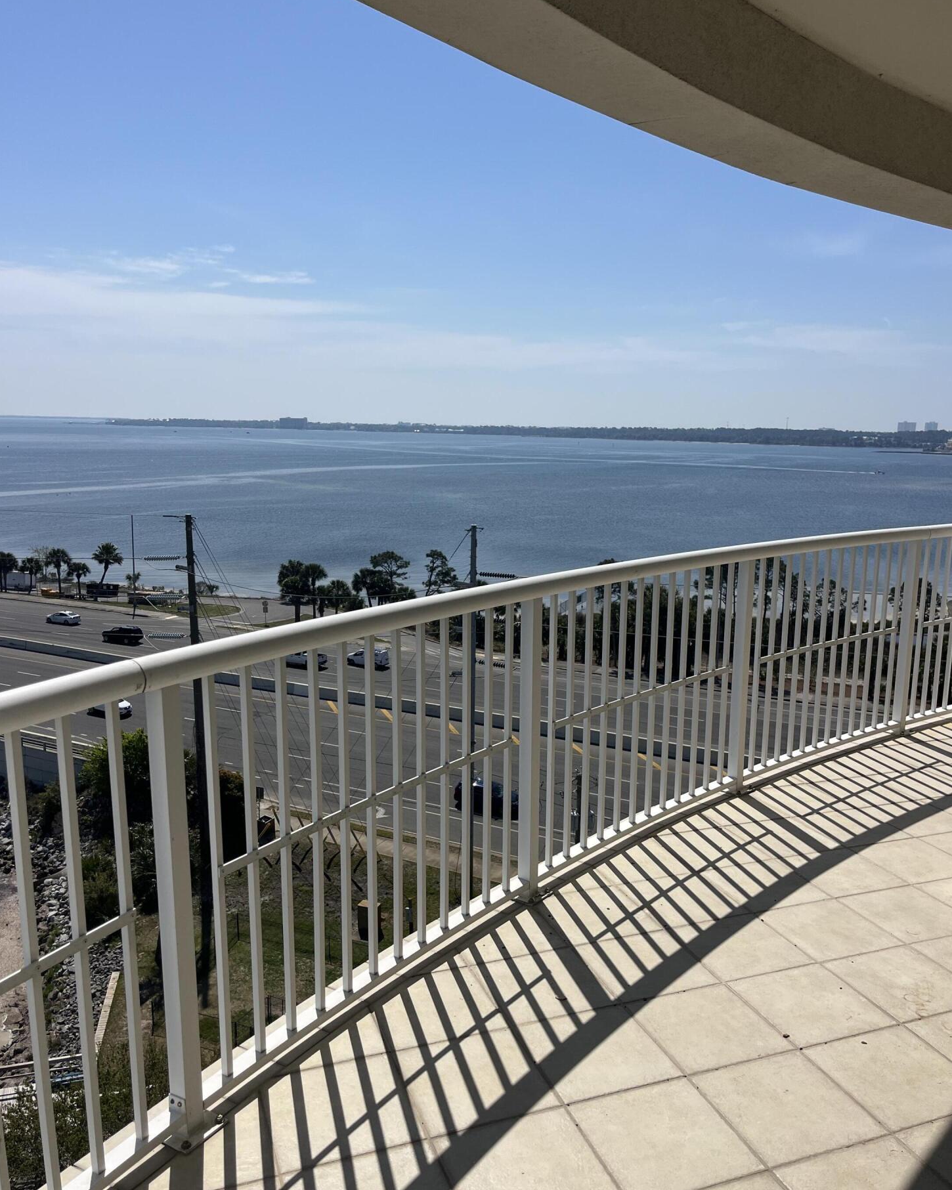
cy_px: 628
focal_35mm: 28
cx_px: 479
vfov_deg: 62.2
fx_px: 986
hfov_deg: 51.5
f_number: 1.6
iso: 50
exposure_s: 1/9091
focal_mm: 5.1
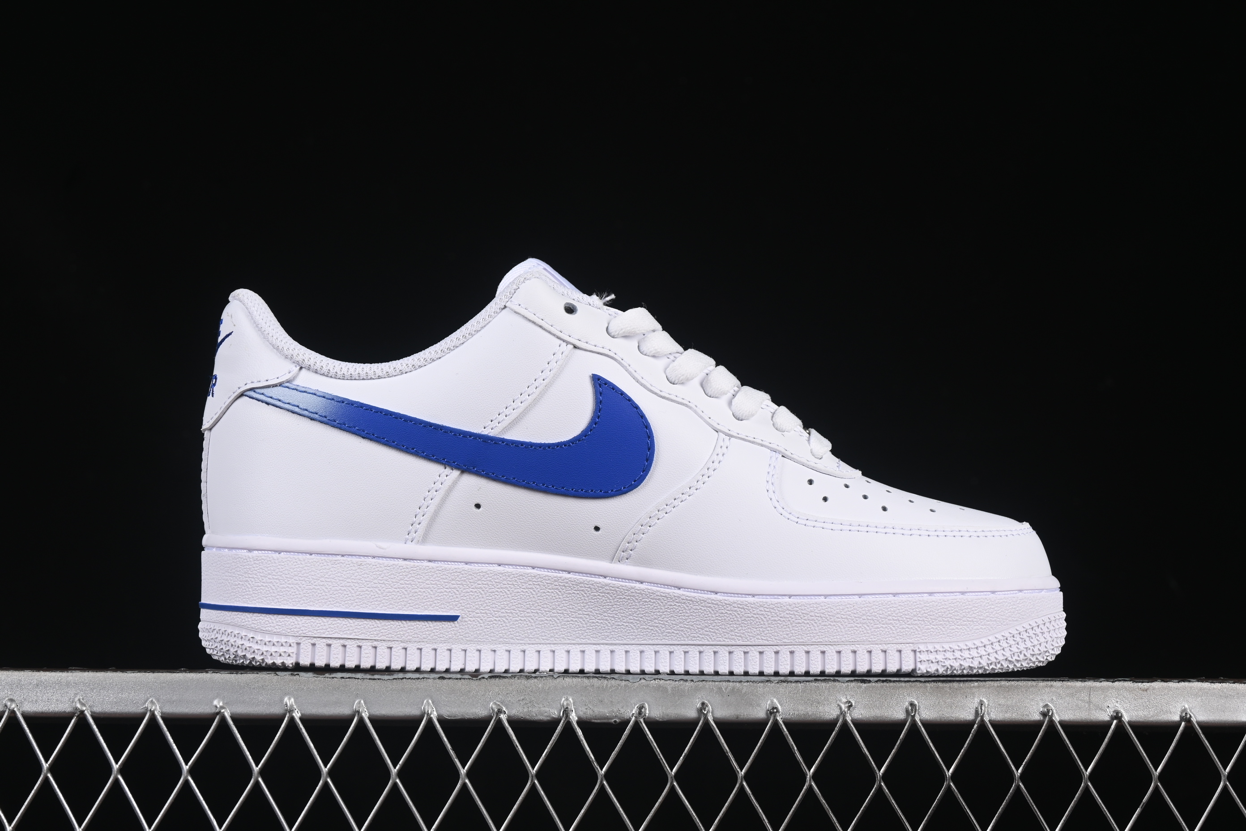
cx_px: 623
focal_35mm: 75
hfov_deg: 27.0
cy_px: 416
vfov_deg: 18.2
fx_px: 2596
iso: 160
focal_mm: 50
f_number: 8
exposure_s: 1/100
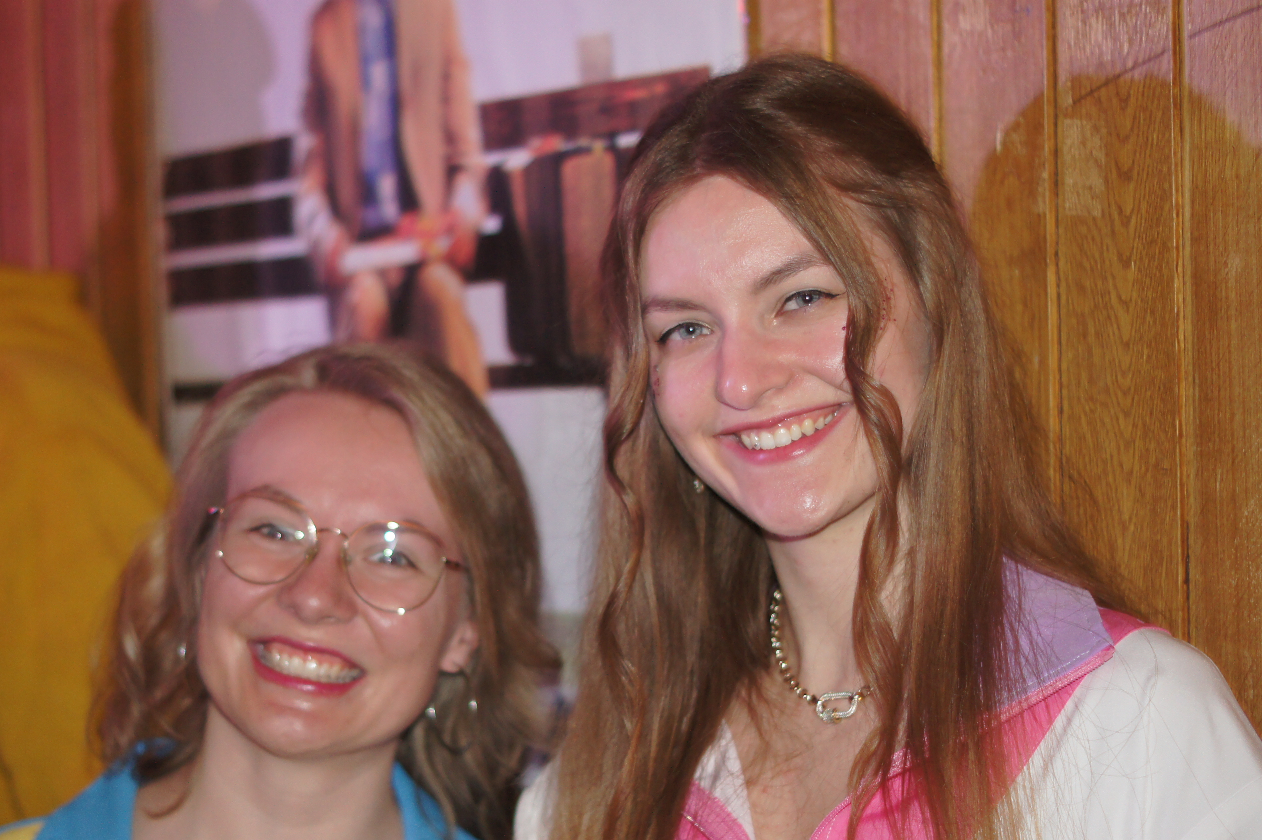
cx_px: 566
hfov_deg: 22.4
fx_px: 3188
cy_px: 478
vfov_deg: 15.0
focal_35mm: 91
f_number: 2
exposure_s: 1/8
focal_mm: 50
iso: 500
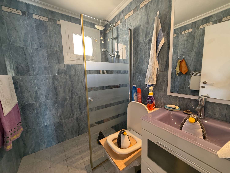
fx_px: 93
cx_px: 115
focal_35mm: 14
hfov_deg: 102.1
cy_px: 86
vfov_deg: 85.7
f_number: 2.2
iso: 200
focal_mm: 2.22
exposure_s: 1/50
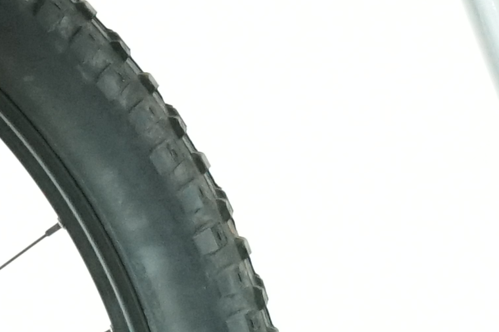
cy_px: 129
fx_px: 5918
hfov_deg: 4.8
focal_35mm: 427
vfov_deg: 3.2
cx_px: 698
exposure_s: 1/200
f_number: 5.6
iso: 3200
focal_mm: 54
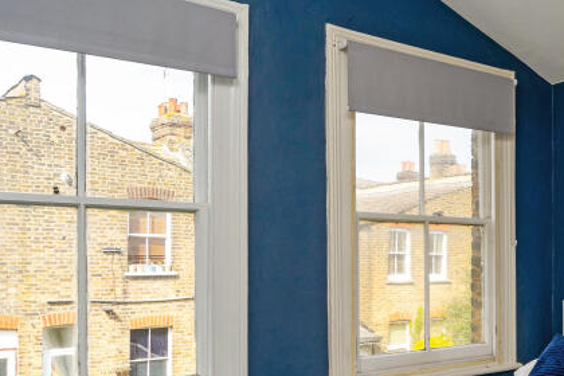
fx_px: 611
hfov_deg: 43.7
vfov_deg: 33.6
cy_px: 275
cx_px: 540
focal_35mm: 39
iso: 400
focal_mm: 16
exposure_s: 1/250
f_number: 8
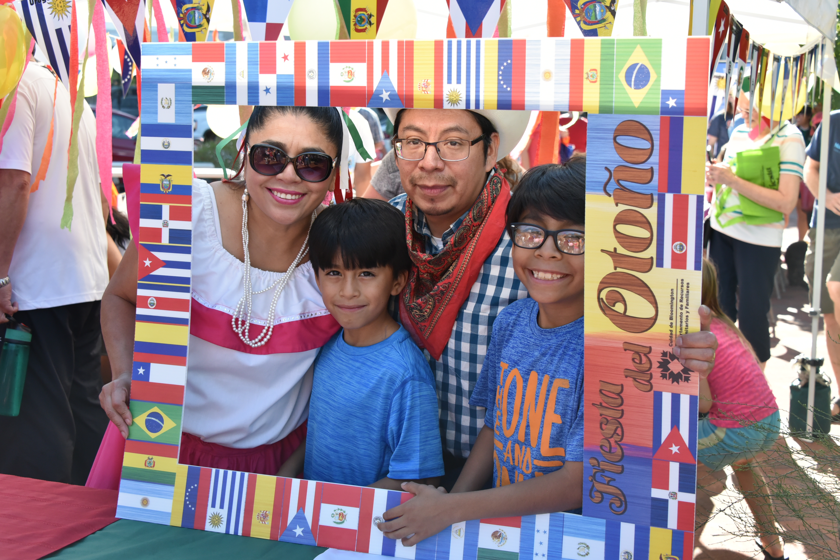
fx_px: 1167
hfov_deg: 39.6
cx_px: 420
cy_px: 280
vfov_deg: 27.0
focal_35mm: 50
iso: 1600
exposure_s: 1/400
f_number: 8
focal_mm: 50
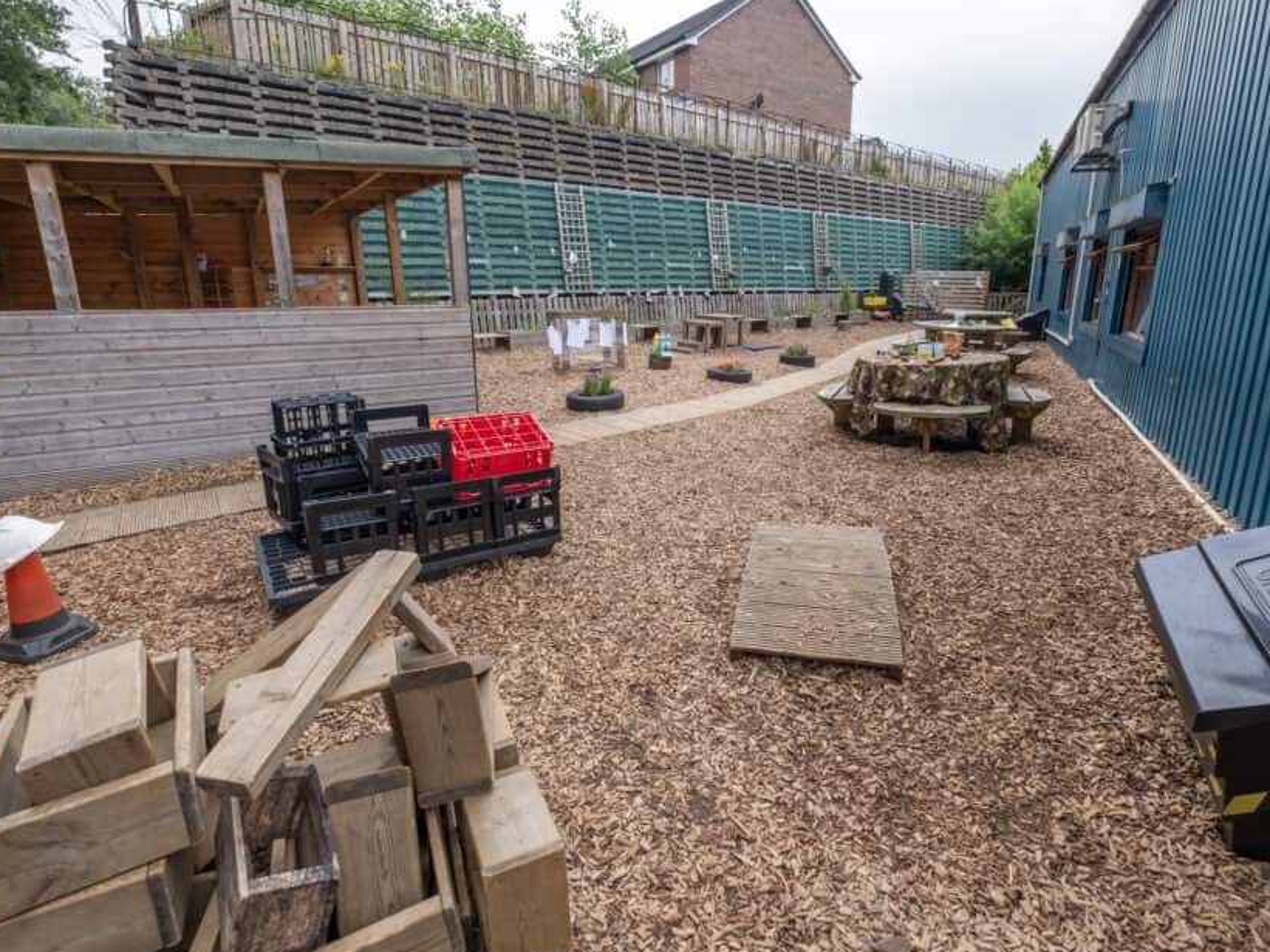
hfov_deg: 87.5
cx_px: 702
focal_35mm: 18
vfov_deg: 71.5
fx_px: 660
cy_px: 451
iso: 125
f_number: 5.6
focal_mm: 10
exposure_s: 1/60
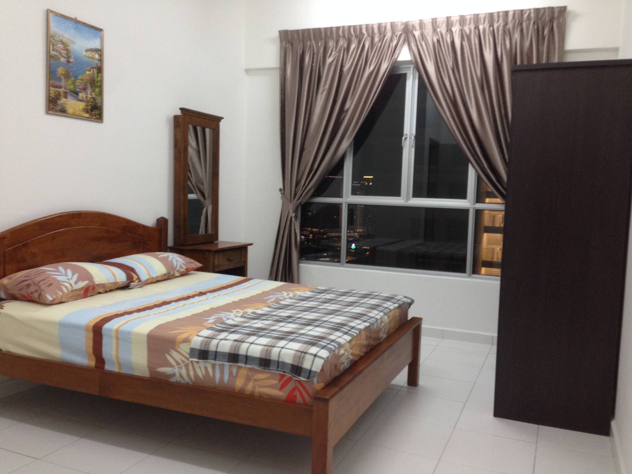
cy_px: 237
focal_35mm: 33
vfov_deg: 42.9
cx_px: 316
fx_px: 602
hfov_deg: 55.4
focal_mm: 4.12
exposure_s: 1/20
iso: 125
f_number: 2.4
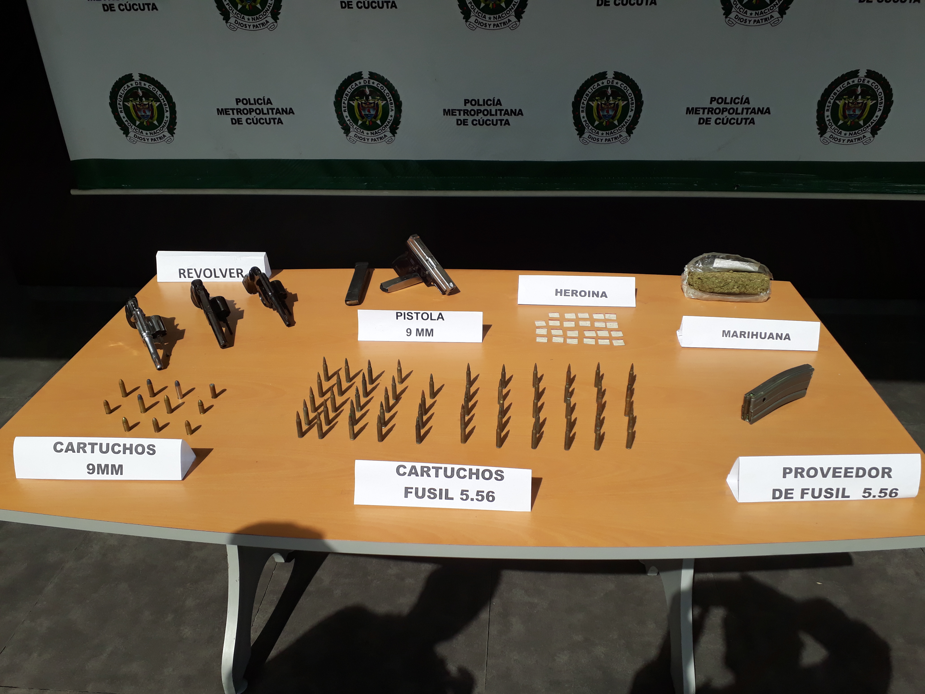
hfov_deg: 65.3
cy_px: 347
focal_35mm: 27
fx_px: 721
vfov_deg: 51.4
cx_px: 462
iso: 40
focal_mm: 3.6
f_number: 1.9
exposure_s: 1/2545
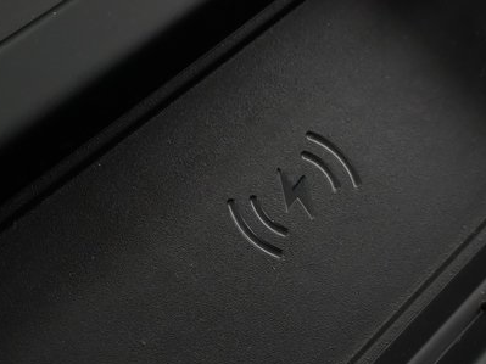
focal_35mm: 59
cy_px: 214
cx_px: 235
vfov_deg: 24.8
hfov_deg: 32.7
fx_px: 828
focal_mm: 6.3
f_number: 1.7
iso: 400
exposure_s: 1/60
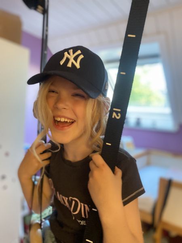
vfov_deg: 67.3
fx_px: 182
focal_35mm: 26
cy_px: 122
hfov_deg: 53.1
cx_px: 91
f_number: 1.8
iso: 640
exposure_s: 1/30
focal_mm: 4.25
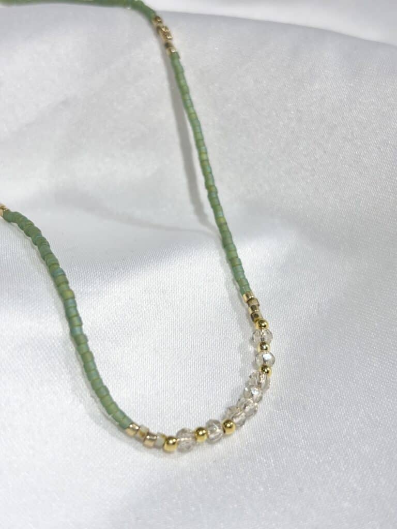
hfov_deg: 28.0
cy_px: 264
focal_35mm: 52
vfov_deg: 36.8
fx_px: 795
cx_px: 198
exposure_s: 1/358
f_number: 1.6
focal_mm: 5.96
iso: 32
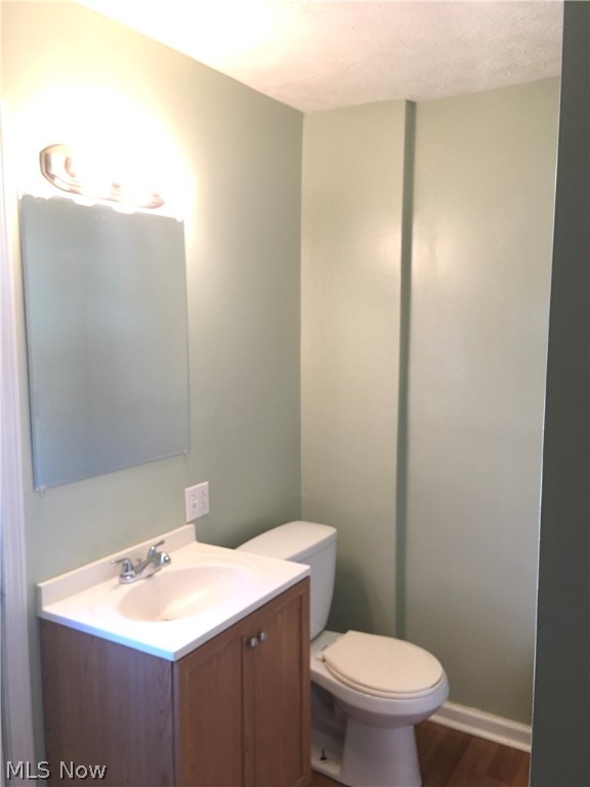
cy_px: 394
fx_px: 659
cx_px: 295
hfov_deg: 48.2
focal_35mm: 29
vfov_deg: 61.7
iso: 64
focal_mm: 4.15
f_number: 2.2
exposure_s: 1/17
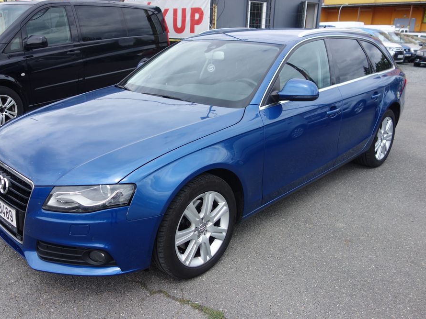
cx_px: 183
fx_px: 382
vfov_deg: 45.5
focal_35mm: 31
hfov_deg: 58.1
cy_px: 158
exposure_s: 1/2000
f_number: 2
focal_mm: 10.4
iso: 125
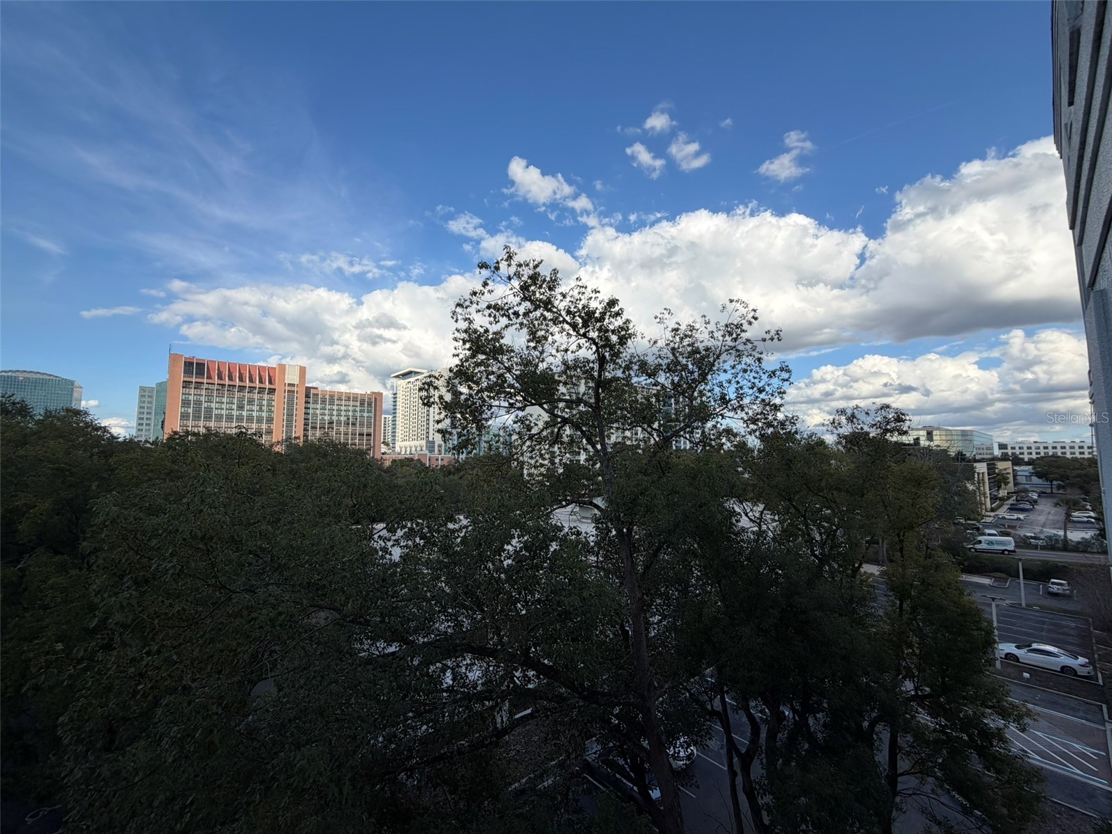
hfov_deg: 102.1
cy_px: 417
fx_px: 450
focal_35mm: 14
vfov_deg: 85.7
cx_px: 556
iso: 20
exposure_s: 1/770
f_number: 2.2
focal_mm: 2.22
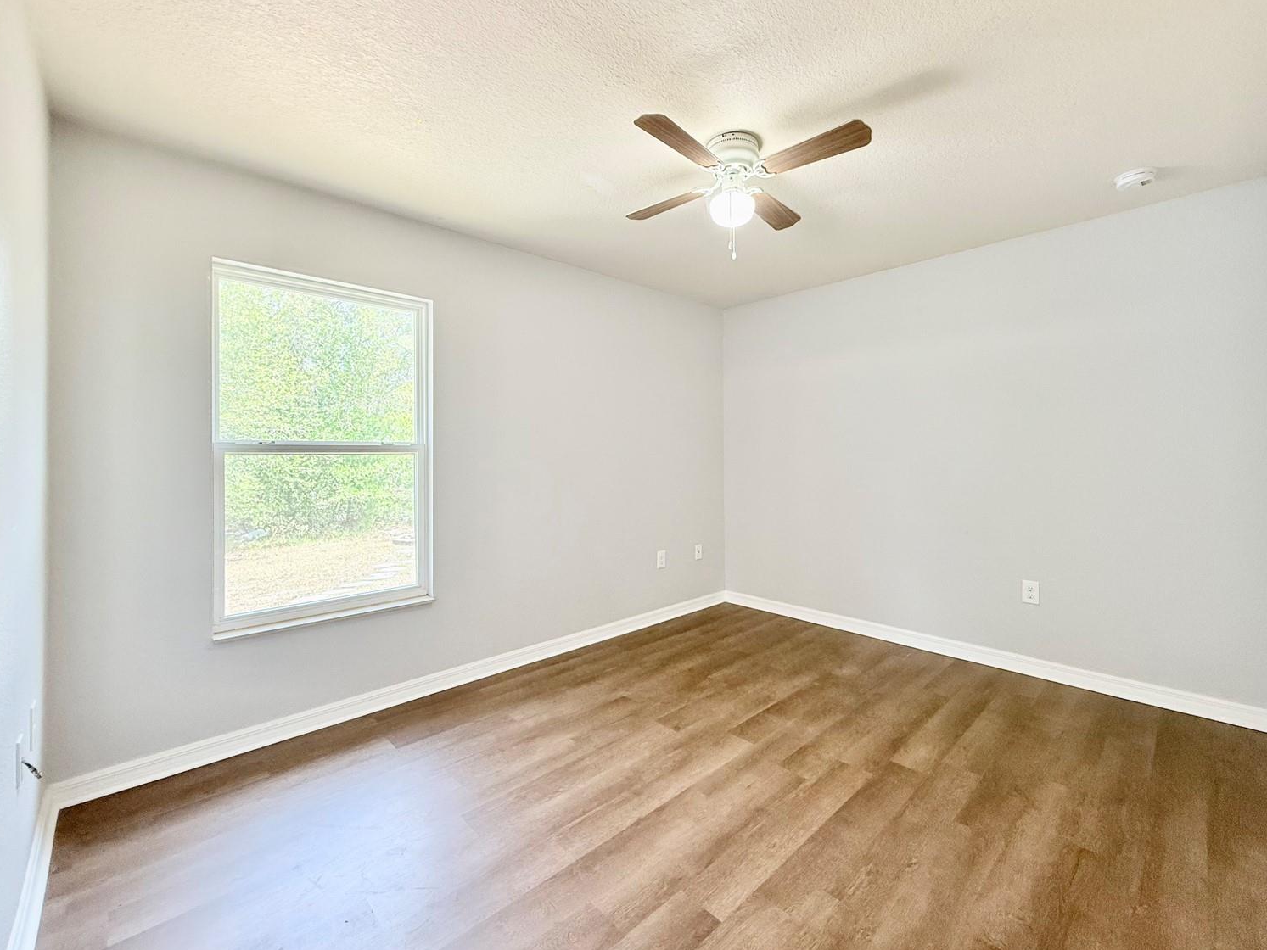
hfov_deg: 98.1
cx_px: 670
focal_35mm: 15
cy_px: 451
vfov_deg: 81.7
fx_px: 549
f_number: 2.2
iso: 250
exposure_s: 1/120
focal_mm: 2.22
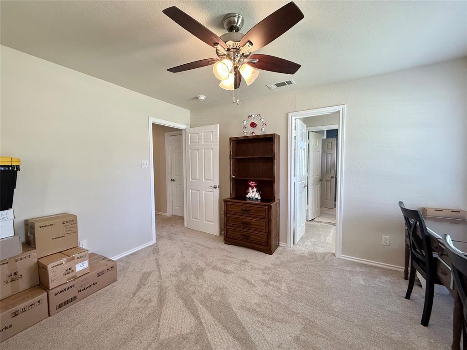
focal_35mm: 14
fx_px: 189
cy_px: 175
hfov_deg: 102.1
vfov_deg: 85.7
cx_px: 234
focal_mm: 2.22
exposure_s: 1/60
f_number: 2.2
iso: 200
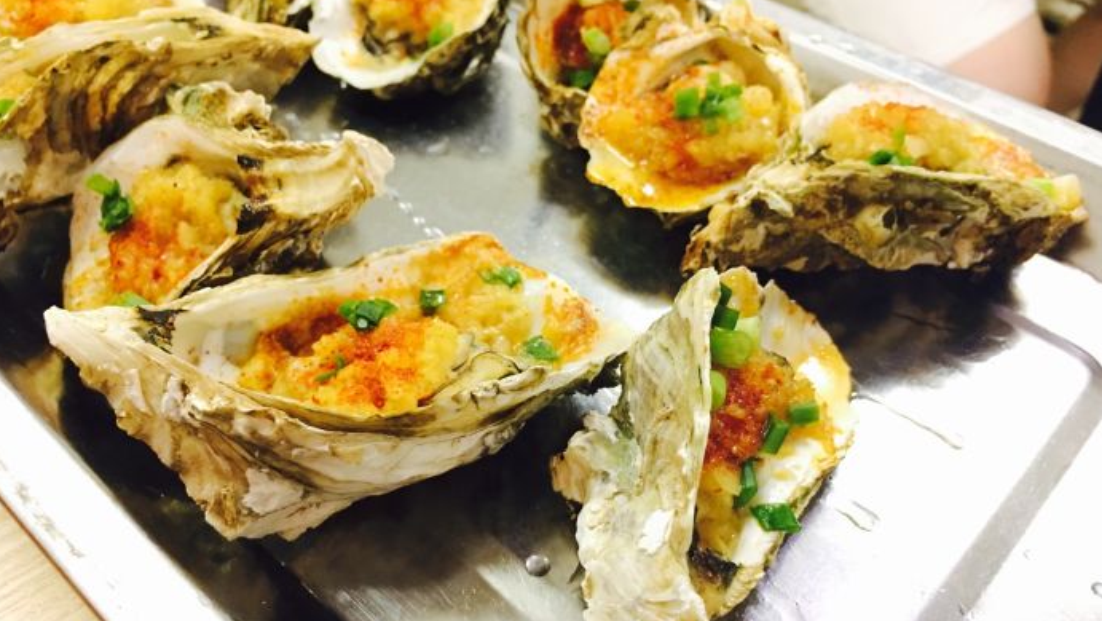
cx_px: 550
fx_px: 935
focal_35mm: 32
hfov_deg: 61.0
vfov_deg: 36.6
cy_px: 354
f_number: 2.2
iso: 100
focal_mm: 4.15
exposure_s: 1/8
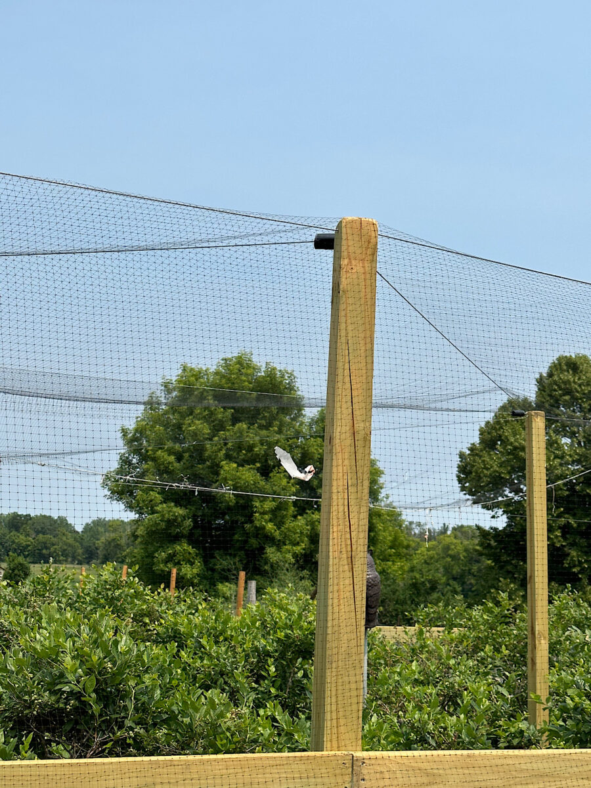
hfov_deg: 30.3
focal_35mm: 48
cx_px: 296
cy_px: 394
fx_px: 1093
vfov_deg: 39.7
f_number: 1.78
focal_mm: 6.86
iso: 64
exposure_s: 1/5000
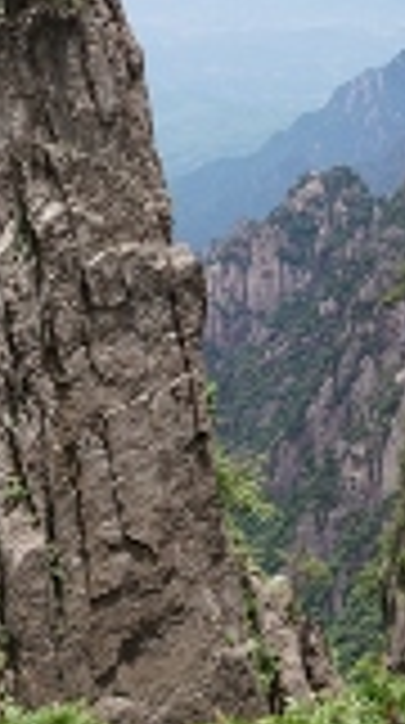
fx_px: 1650
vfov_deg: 23.9
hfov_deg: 14.0
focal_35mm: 86
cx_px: 232
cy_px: 31
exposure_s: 1/500
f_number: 5.6
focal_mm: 22
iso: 100
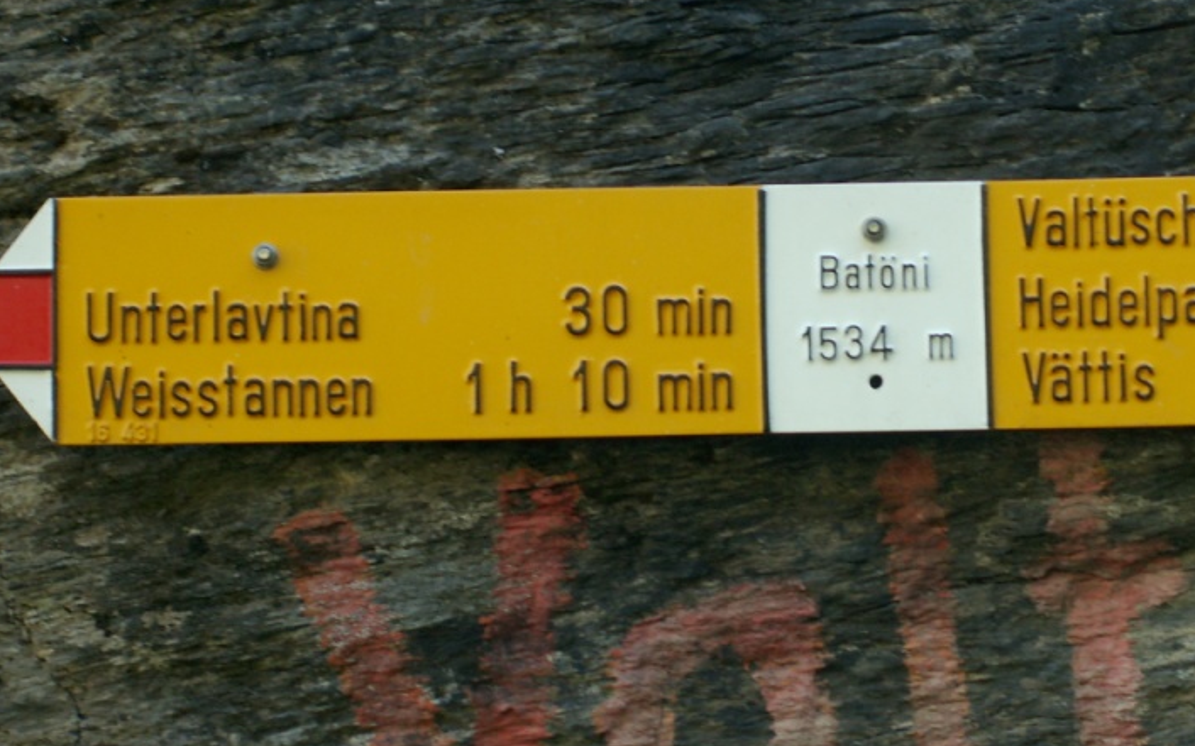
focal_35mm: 163
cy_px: 279
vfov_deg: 8.0
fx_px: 5308
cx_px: 850
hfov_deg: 12.8
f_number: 3.5
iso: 50
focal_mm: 17.36
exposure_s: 1/50
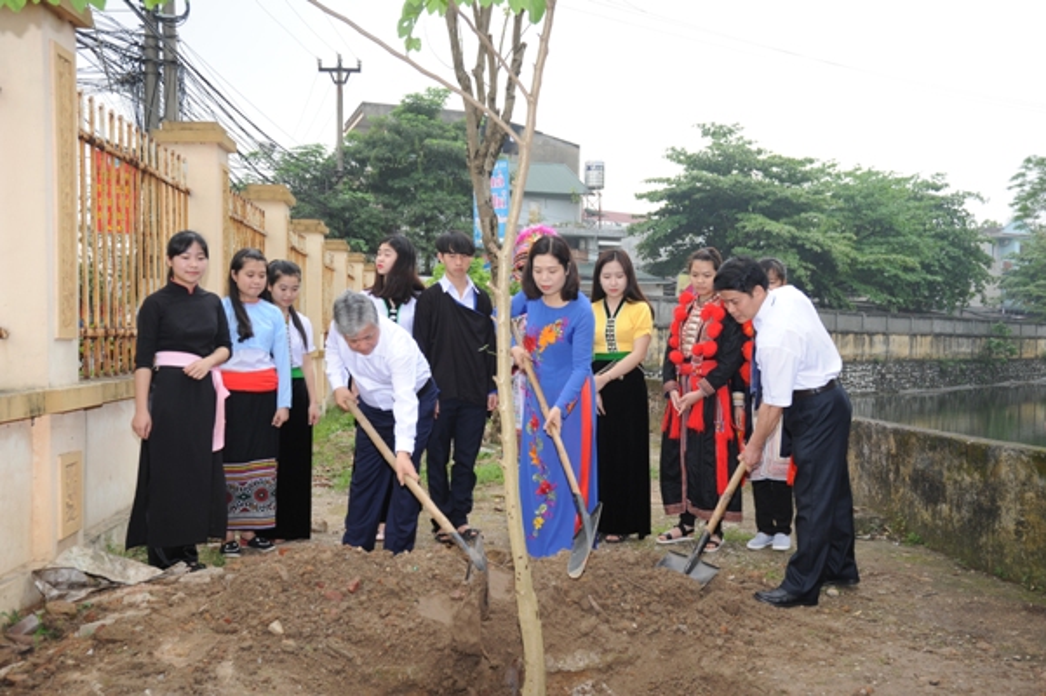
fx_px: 1016
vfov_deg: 37.8
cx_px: 523
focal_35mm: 35
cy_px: 348
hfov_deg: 54.5
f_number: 6.3
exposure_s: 1/160
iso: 250
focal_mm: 35
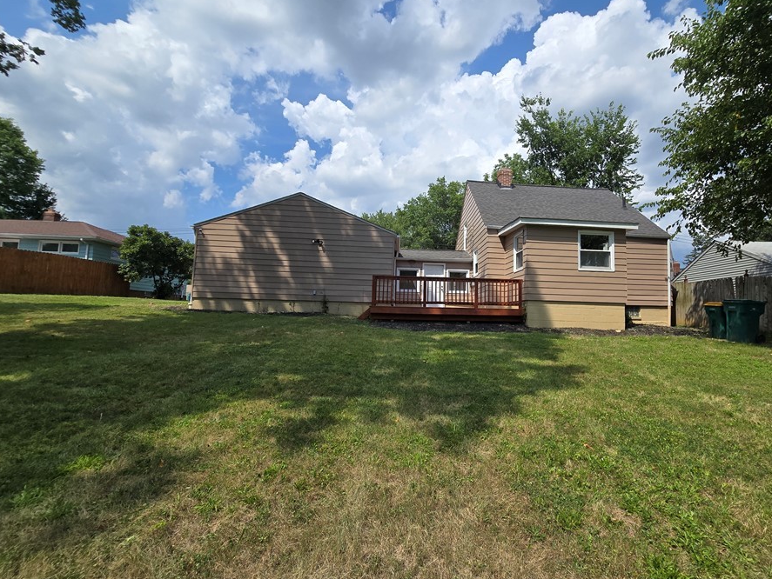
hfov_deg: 97.8
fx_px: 335
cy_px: 286
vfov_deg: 81.8
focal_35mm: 15
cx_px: 427
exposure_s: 1/2745
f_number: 2.2
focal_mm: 2.2
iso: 50
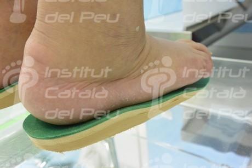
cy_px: 84
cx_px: 126
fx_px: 259
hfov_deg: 51.9
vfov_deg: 36.0
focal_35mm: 37
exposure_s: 1/60
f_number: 4
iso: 800
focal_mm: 14
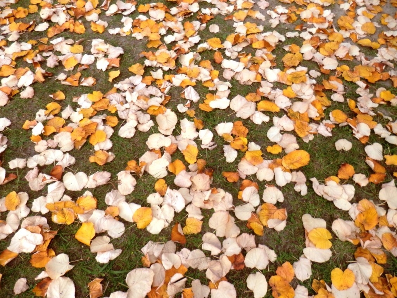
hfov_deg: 69.4
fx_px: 287
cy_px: 149
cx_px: 198
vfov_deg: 54.9
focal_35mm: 25
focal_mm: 4.5
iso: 80
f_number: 3
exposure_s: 1/160
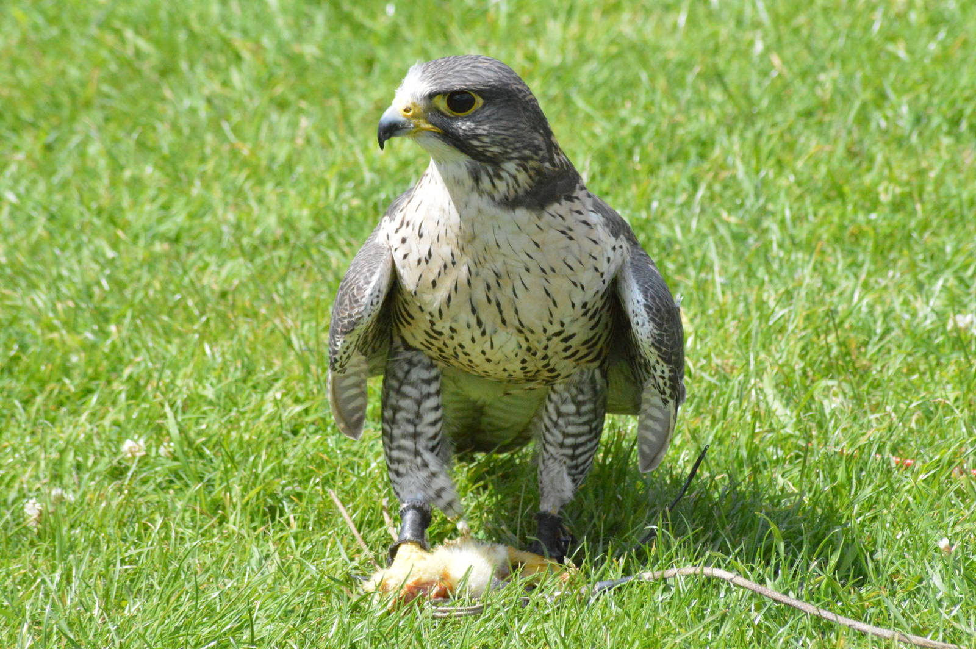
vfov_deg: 3.0
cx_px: 488
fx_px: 12190
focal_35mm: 450
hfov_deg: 4.6
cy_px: 324
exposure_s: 1/4000
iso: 6400
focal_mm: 300
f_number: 13
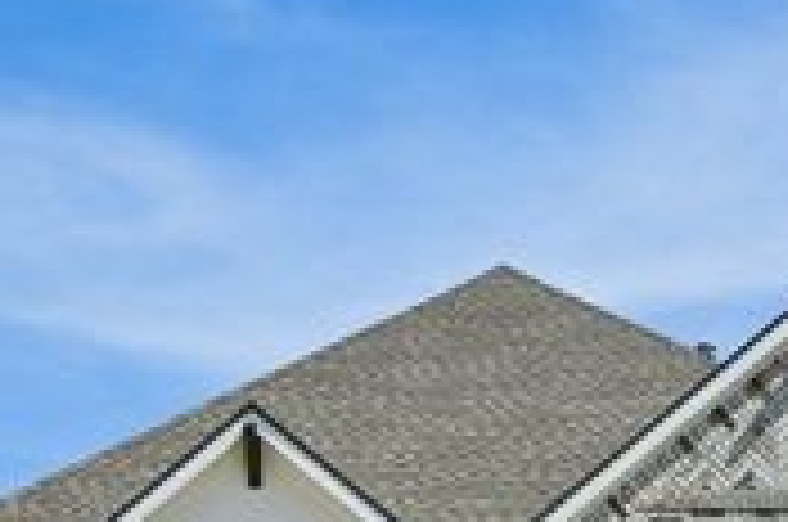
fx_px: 2250
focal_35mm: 103
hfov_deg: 19.8
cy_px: 731
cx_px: 536
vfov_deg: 12.7
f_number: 8
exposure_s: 1/3200
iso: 400
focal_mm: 24
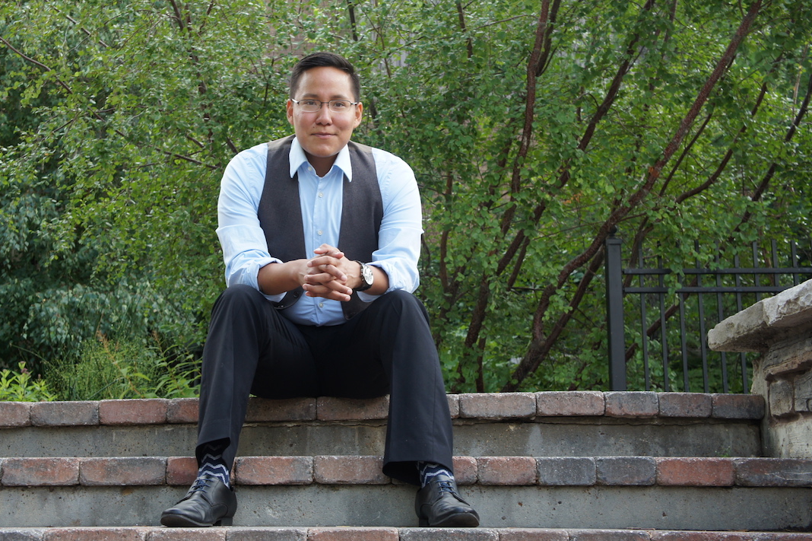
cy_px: 237
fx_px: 1330
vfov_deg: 23.0
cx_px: 338
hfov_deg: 33.9
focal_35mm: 59
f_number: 5.6
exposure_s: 1/100
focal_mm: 30
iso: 200
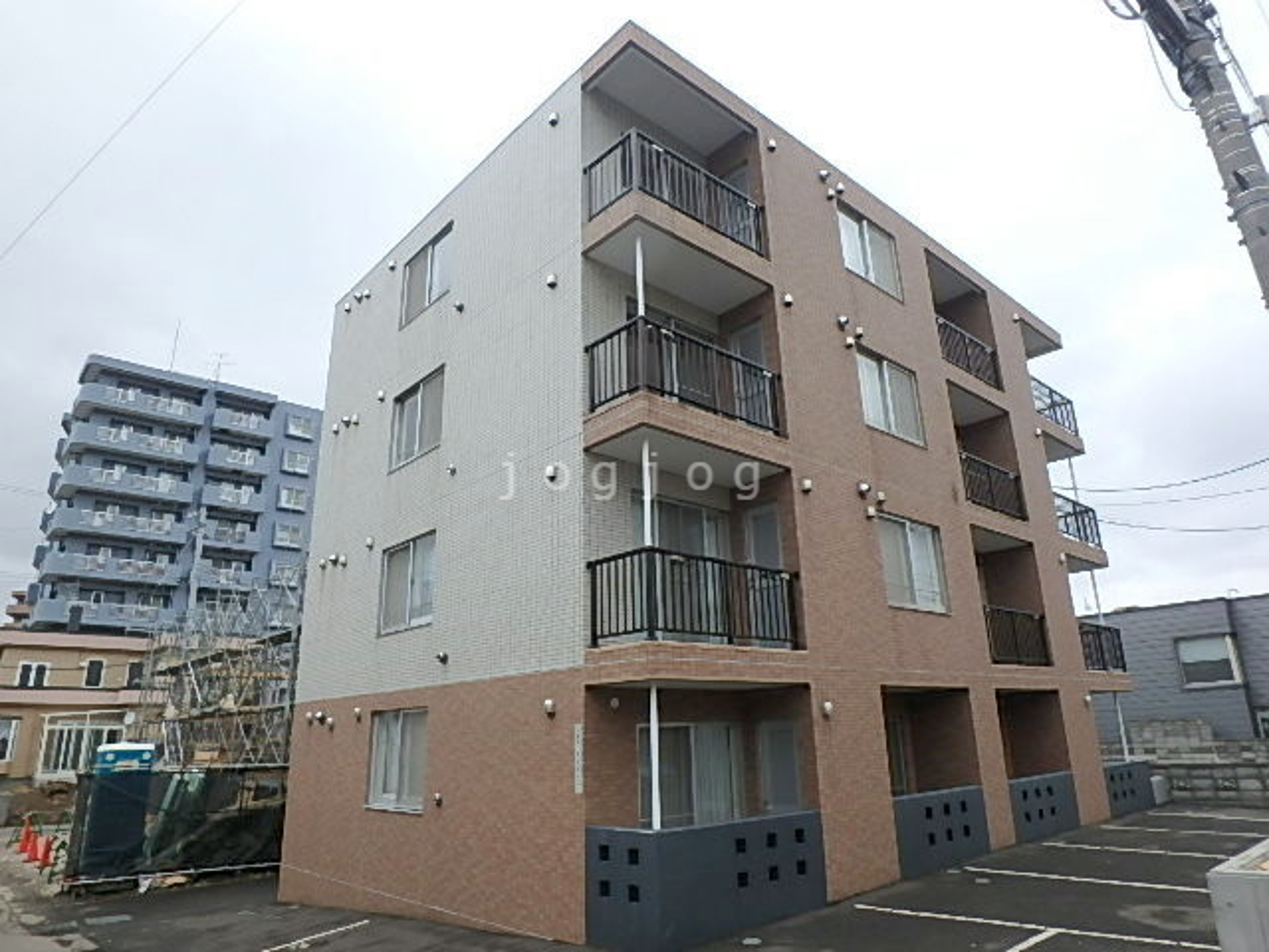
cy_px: 476
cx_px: 634
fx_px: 843
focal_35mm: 23
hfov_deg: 73.9
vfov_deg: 58.9
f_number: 3.8
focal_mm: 4
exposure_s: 1/640
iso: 125
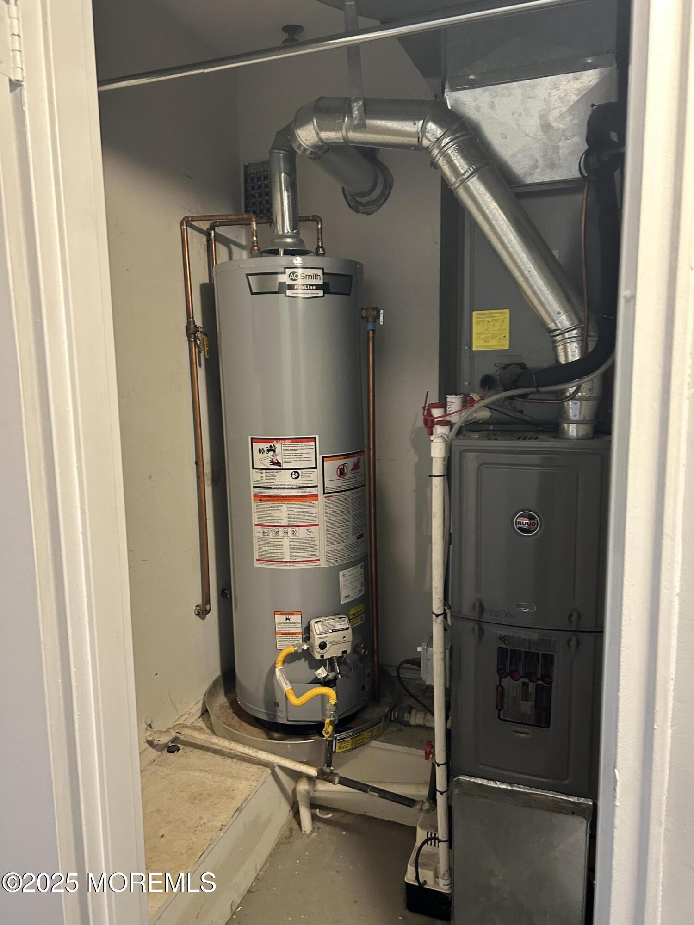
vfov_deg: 67.3
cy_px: 462
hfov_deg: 53.1
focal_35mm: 26
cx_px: 347
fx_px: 695
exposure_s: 1/60
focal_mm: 5.7
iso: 320
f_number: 1.5
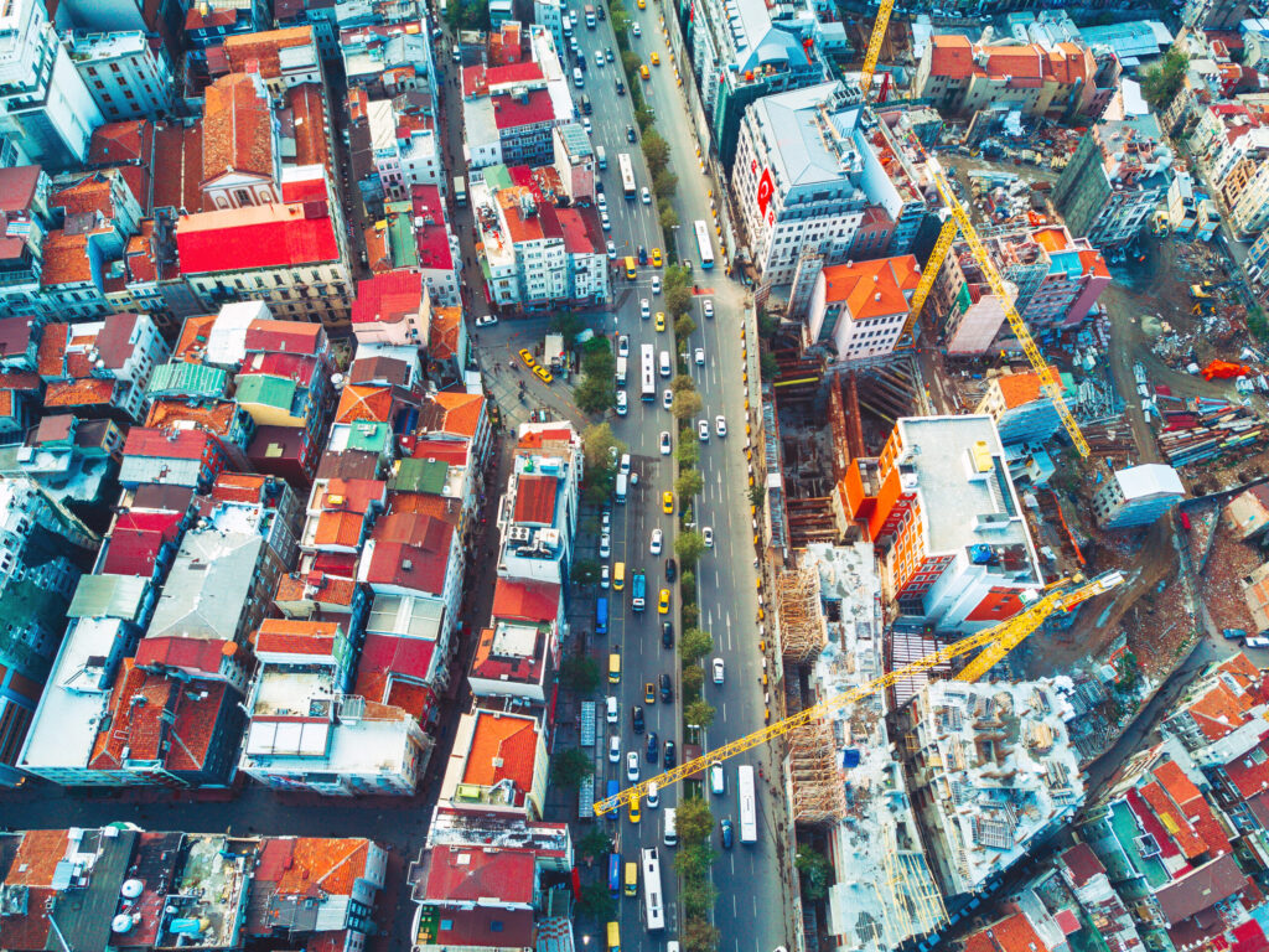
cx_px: 634
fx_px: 953
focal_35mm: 26
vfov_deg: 53.1
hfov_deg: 67.3
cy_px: 476
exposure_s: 1/170
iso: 100
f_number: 2.2
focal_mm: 4.73
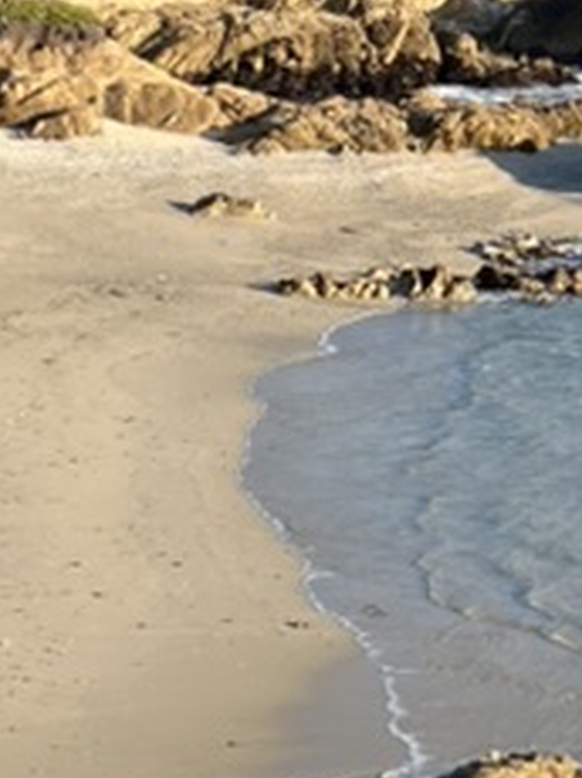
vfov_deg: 16.9
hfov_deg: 11.7
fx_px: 2605
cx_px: 1076
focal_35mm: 116
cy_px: 203
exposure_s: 1/2083
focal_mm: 5.7
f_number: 1.5
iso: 50
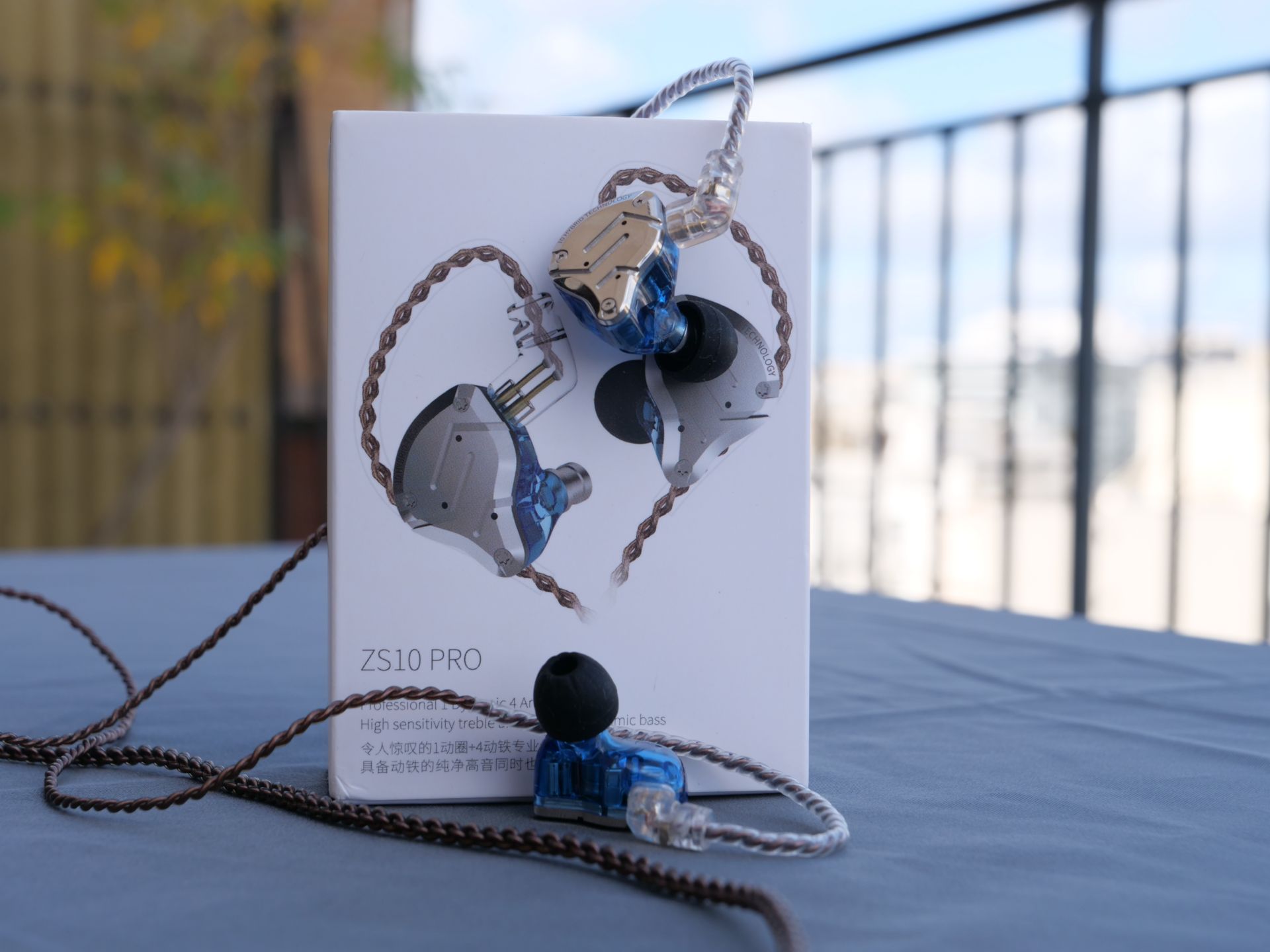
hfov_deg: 34.3
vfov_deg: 26.1
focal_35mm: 56
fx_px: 2055
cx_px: 635
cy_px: 476
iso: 200
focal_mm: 28
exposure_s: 1/320
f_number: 6.3
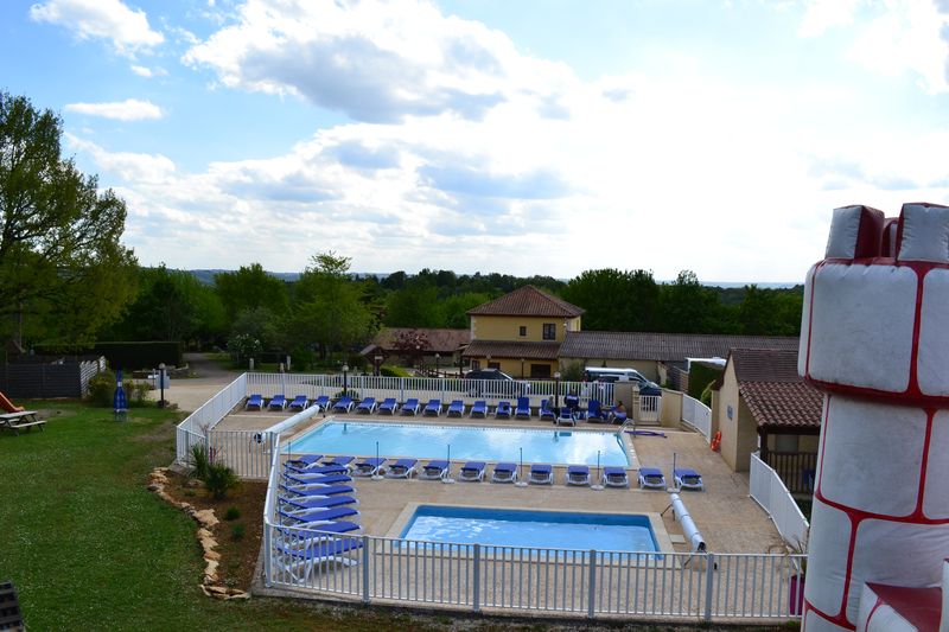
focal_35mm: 27
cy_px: 316
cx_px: 474
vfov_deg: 47.9
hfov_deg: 67.4
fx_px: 712
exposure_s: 1/400
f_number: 11
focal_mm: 18
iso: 400
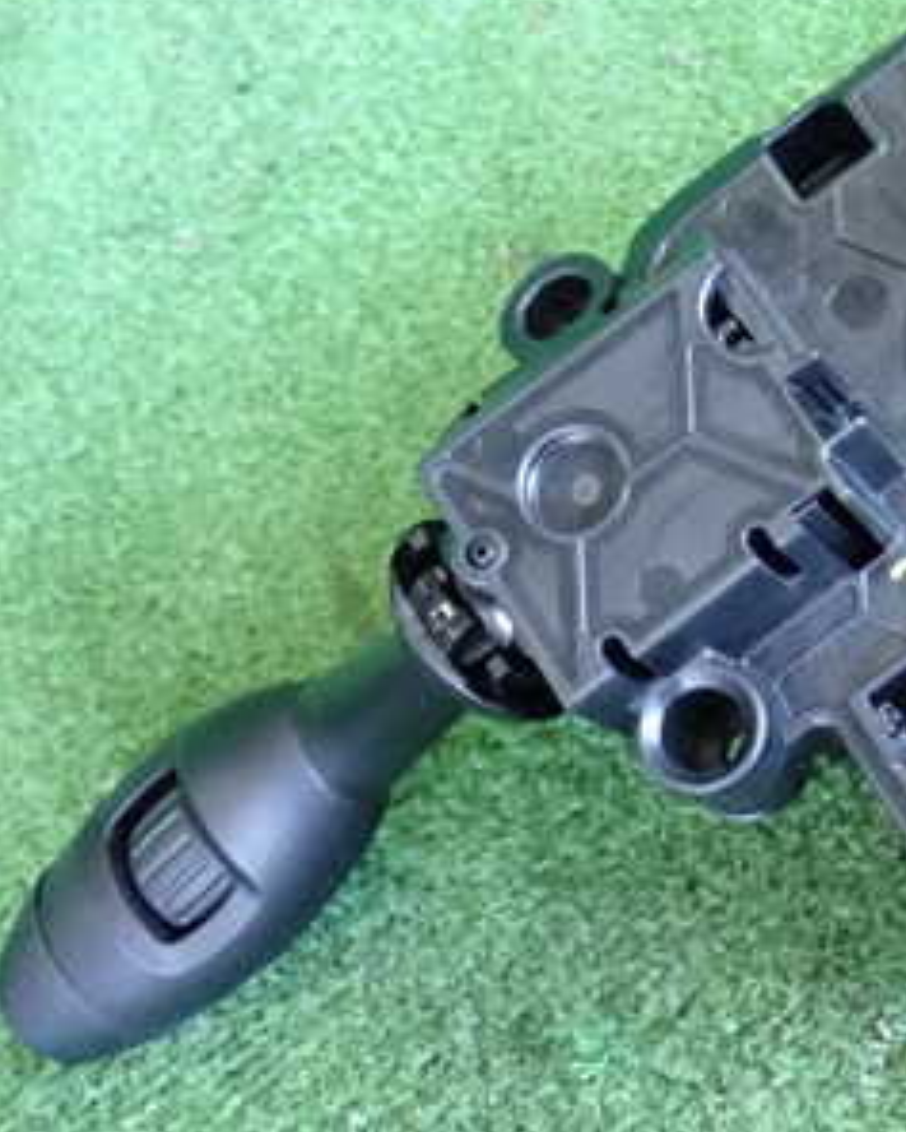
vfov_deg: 23.4
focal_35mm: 81
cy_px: 314
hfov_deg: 18.2
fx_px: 2714
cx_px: 1017
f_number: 2.8
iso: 1600
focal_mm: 7.31
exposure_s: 1/125
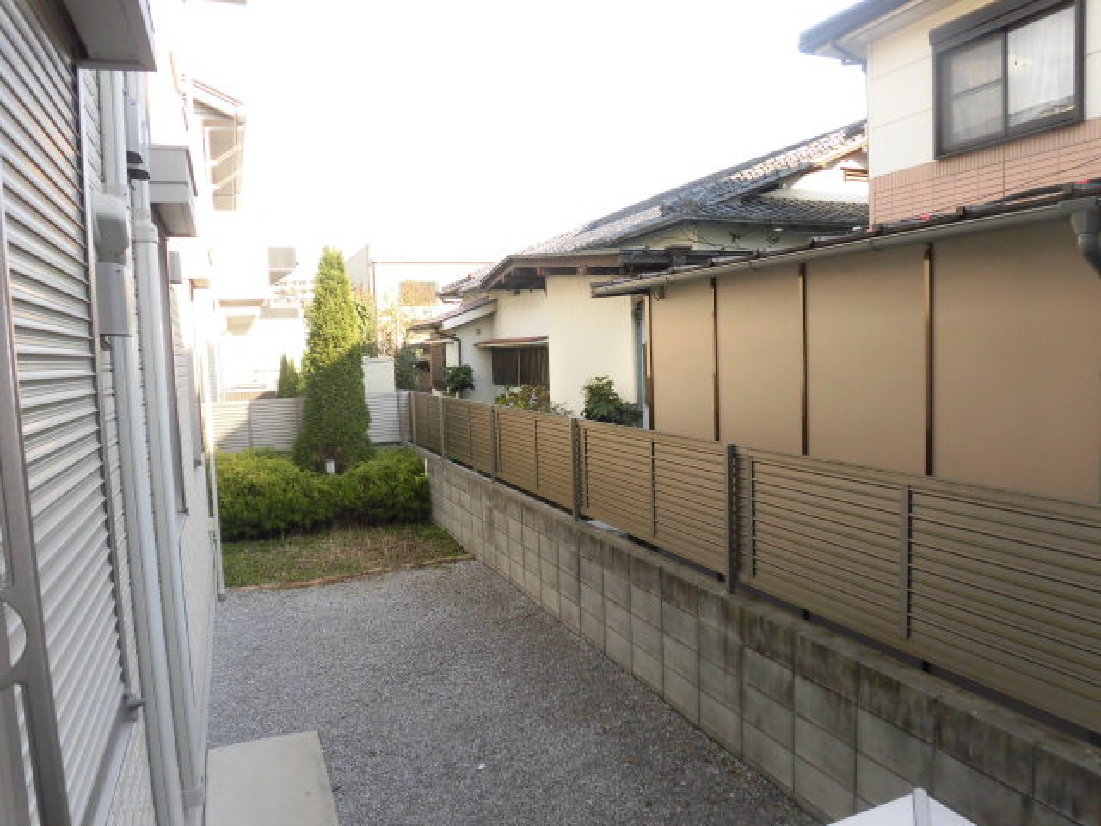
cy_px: 413
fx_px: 763
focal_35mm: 24
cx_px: 550
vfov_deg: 56.8
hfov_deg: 71.6
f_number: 3.1
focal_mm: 4.3
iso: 100
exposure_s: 1/200
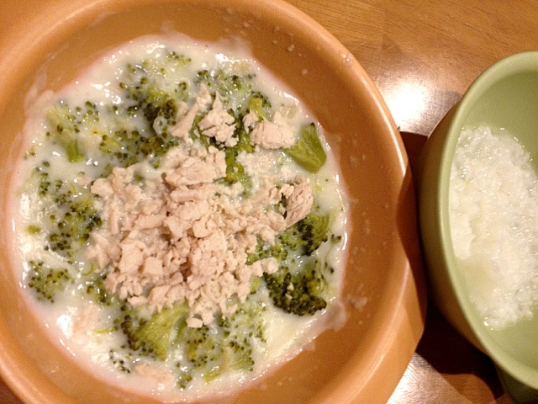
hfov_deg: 52.6
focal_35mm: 35
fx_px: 544
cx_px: 269
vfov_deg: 40.7
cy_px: 202
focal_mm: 4.28
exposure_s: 1/20
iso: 125
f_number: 2.4
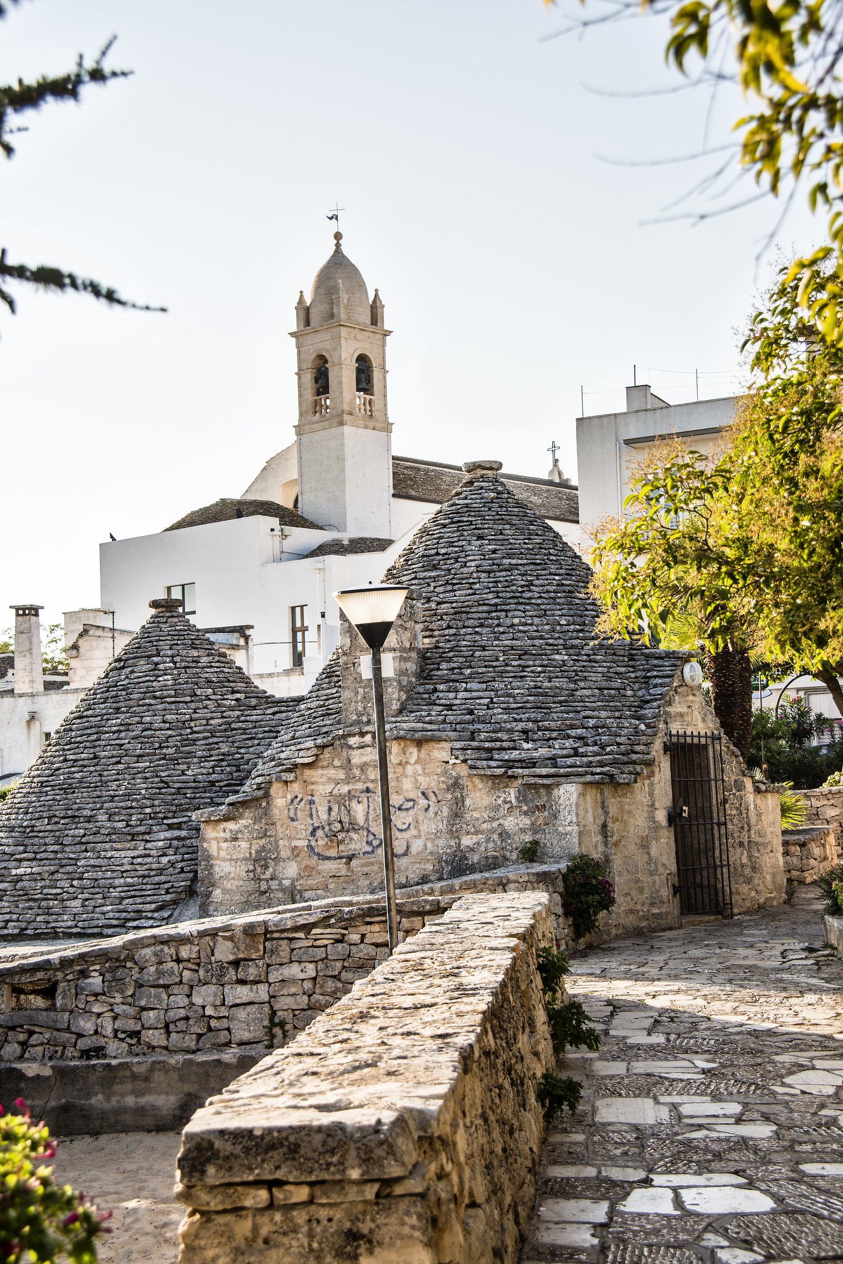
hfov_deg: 23.4
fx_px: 2036
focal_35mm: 58
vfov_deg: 34.5
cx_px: 422
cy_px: 632
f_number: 7.1
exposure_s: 1/320
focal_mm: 58
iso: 200
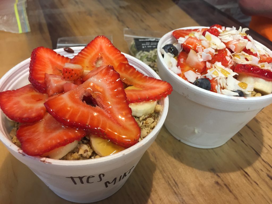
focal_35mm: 29
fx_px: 228
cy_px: 102
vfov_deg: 48.2
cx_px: 136
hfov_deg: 61.7
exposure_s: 1/30
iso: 40
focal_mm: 4.15
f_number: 2.2
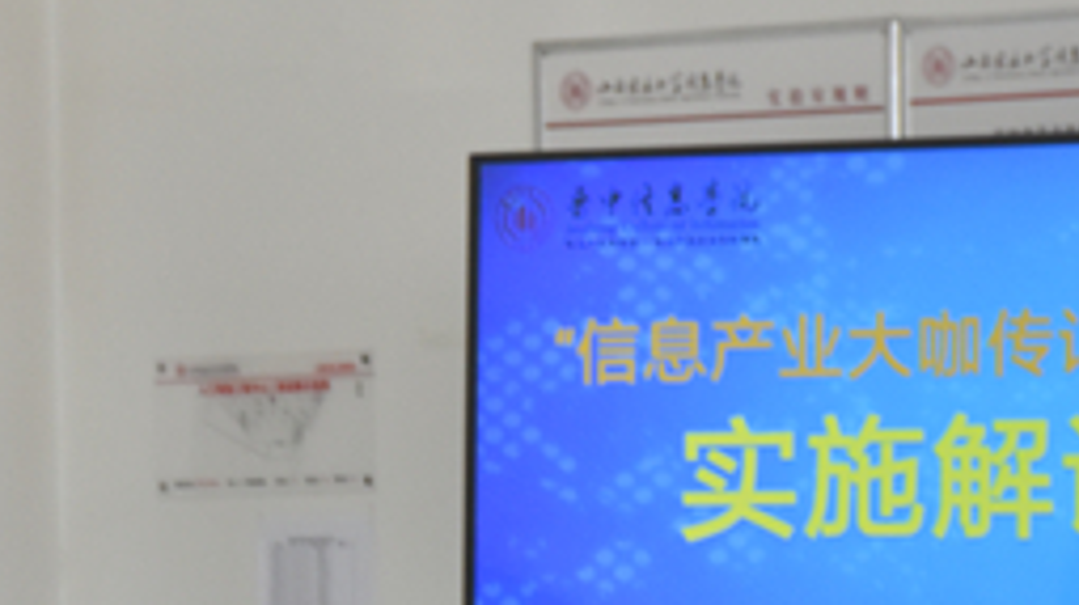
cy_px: 330
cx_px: 317
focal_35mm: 335
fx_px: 9587
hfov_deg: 6.4
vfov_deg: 3.6
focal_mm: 85
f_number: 5.3
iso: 800
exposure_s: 1/60
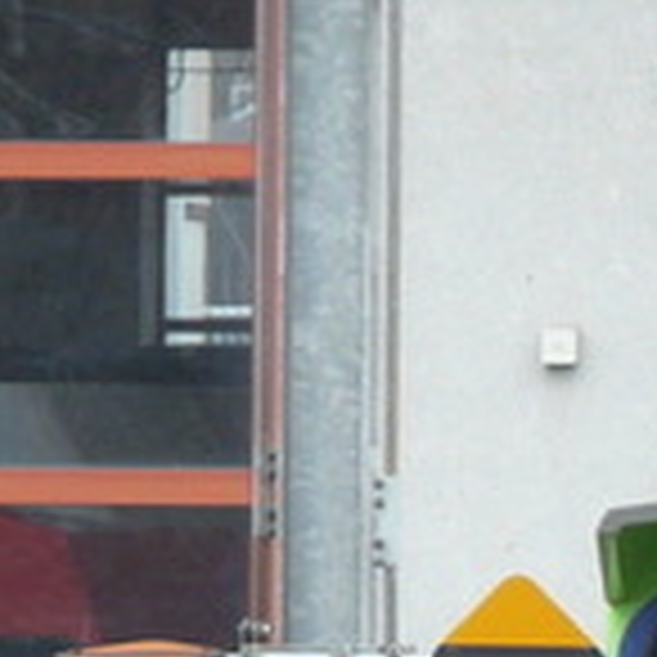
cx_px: 1238
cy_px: 954
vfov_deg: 1.1
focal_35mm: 1630
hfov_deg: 1.1
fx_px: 35001
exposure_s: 1/100
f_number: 3.6
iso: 100
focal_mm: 44.4
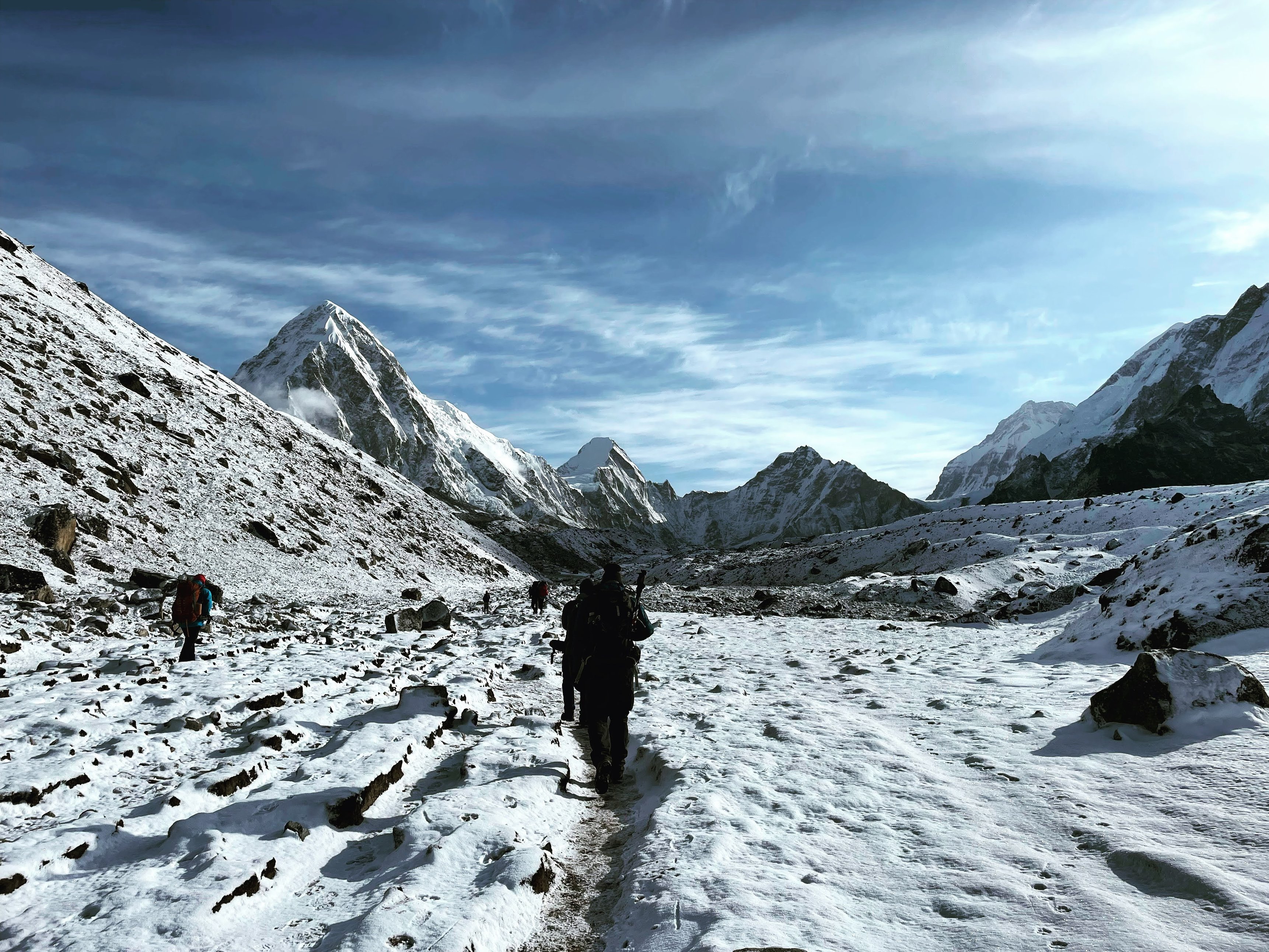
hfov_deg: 67.3
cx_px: 634
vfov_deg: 53.1
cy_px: 476
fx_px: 953
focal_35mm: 26
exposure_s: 1/7813
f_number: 1.6
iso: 32
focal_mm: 4.2
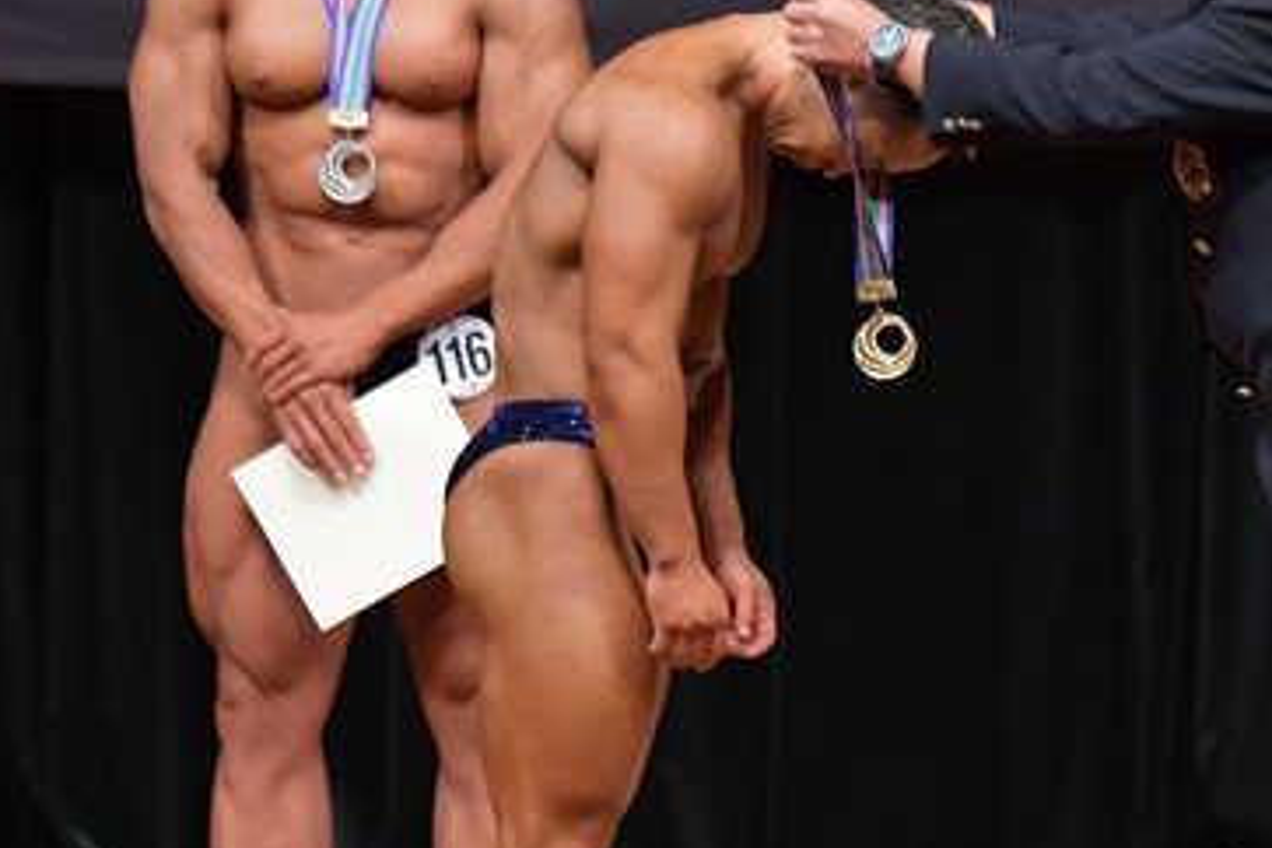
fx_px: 20350
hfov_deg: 3.6
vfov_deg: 2.4
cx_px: 1144
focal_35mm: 576
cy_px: 484
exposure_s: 1/400
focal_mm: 180
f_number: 5.6
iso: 5000
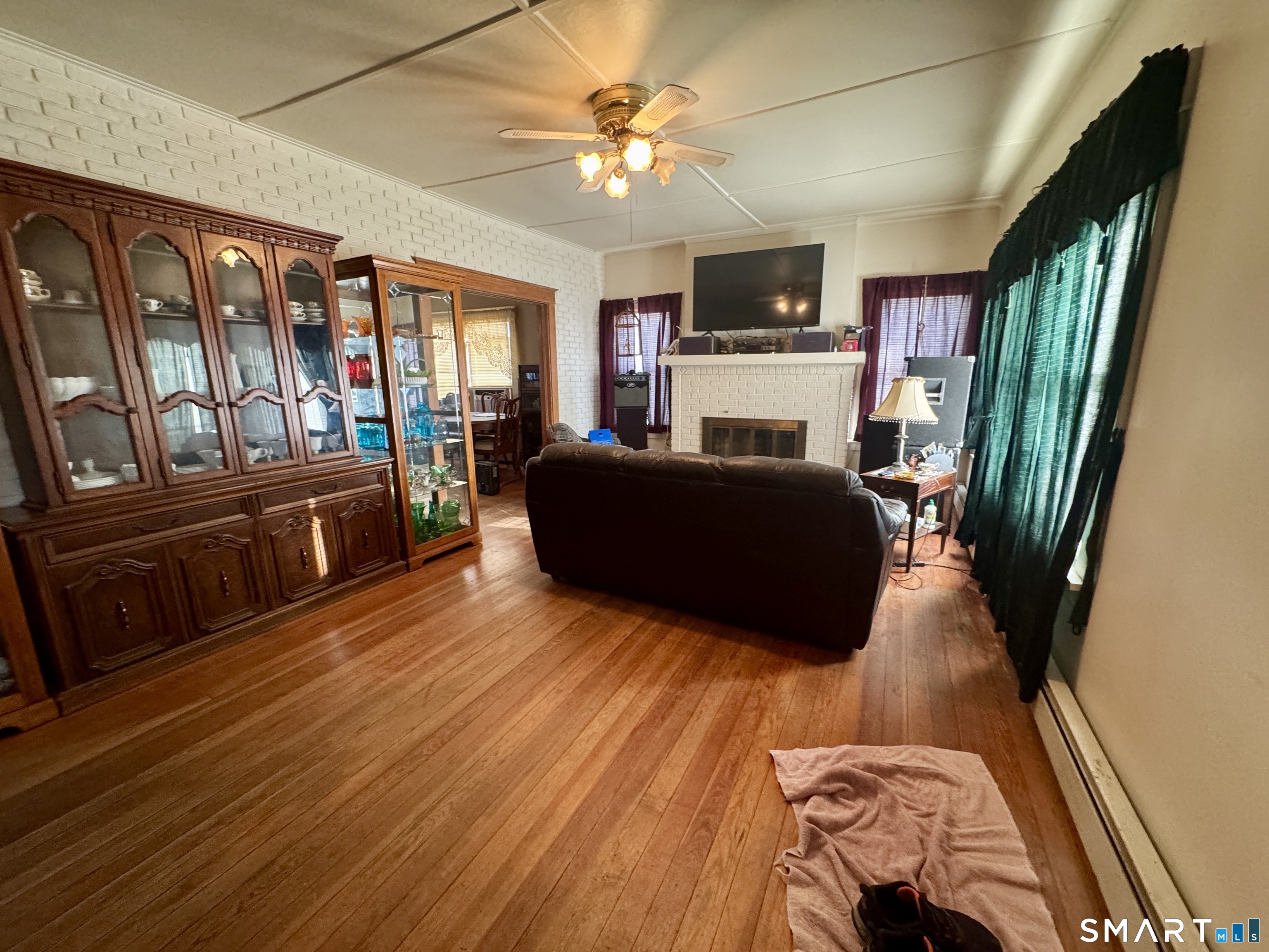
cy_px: 476
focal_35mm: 14
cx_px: 634
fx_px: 513
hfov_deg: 102.1
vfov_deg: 85.7
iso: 400
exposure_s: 1/60
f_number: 2.2
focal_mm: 2.22
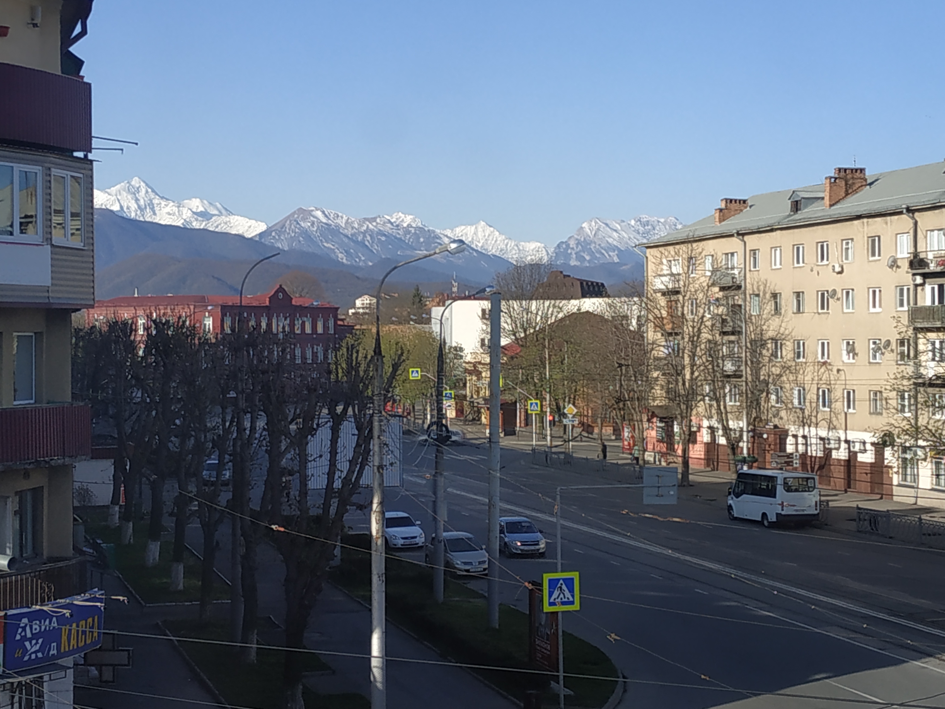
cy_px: 354
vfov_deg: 56.8
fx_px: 655
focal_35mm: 24
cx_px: 472
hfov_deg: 71.6
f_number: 1.9
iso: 100
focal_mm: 3.94
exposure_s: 1/1454
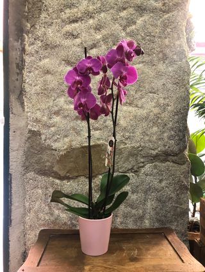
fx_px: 221
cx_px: 102
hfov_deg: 49.8
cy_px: 136
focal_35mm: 28
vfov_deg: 63.4
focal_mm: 3.99
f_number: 1.8
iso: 100
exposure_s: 1/14
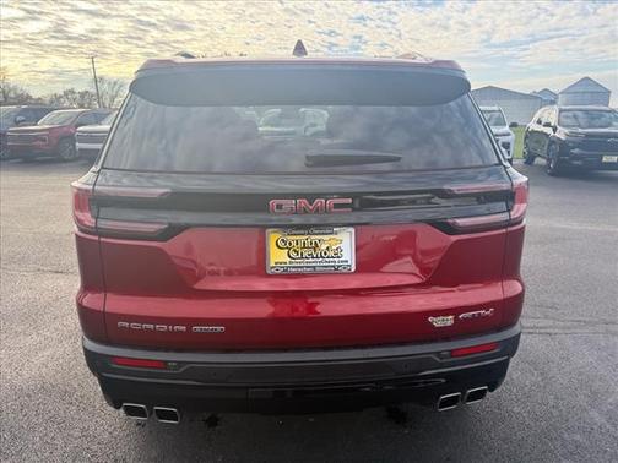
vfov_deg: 56.8
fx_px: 428
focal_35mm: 24
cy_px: 232
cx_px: 309
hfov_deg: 71.6
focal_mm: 6.76
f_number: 1.78
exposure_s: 1/1271
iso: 100
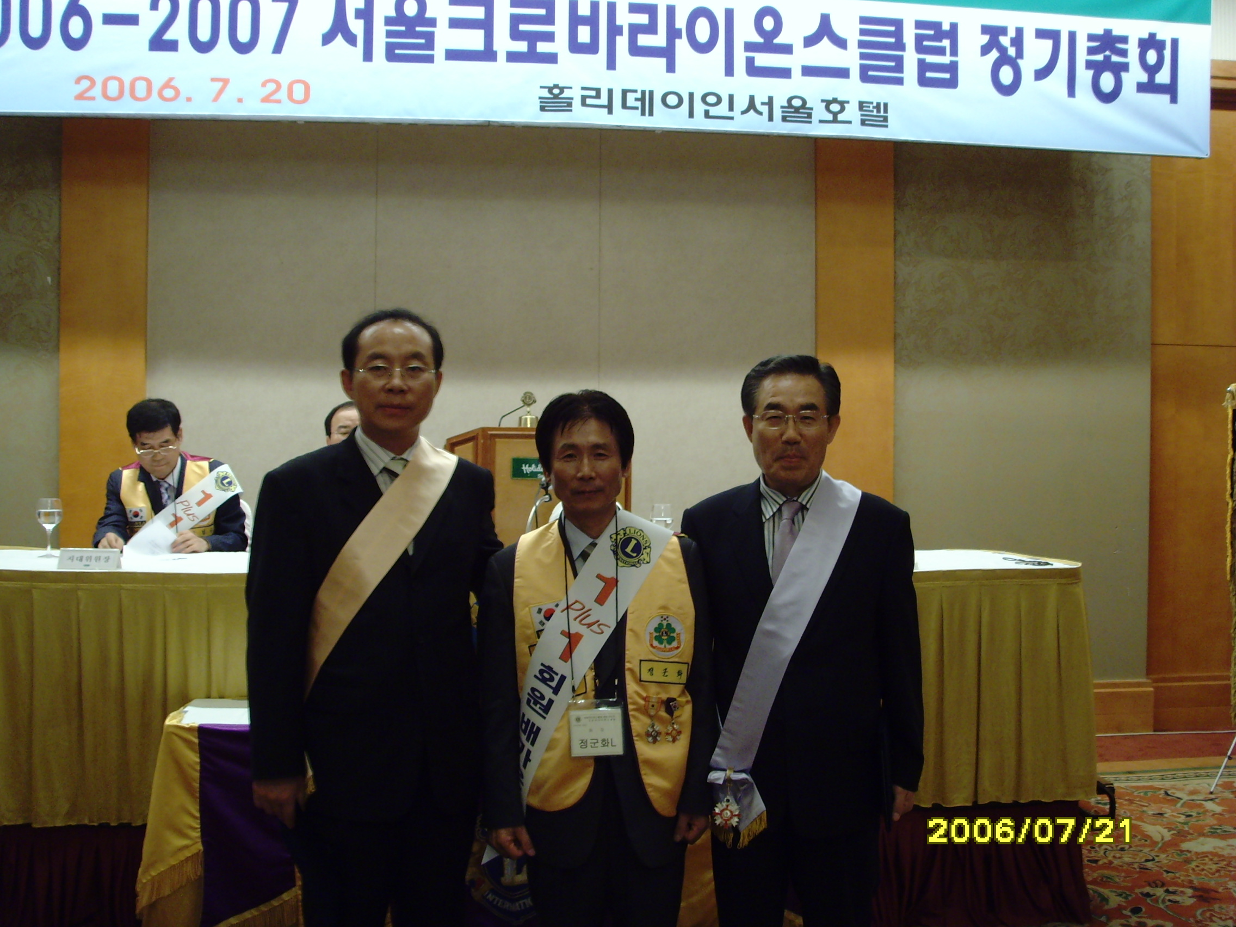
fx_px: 1393
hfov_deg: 47.9
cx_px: 618
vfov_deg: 36.8
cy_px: 464
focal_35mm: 39
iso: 200
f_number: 3.5
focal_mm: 6.6
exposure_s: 1/10
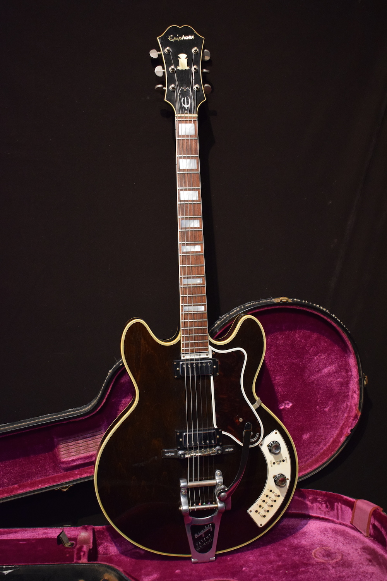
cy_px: 290
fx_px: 701
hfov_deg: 30.8
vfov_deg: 45.0
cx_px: 194
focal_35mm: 44
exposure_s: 1/30
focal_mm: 29
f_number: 4.2
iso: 2500
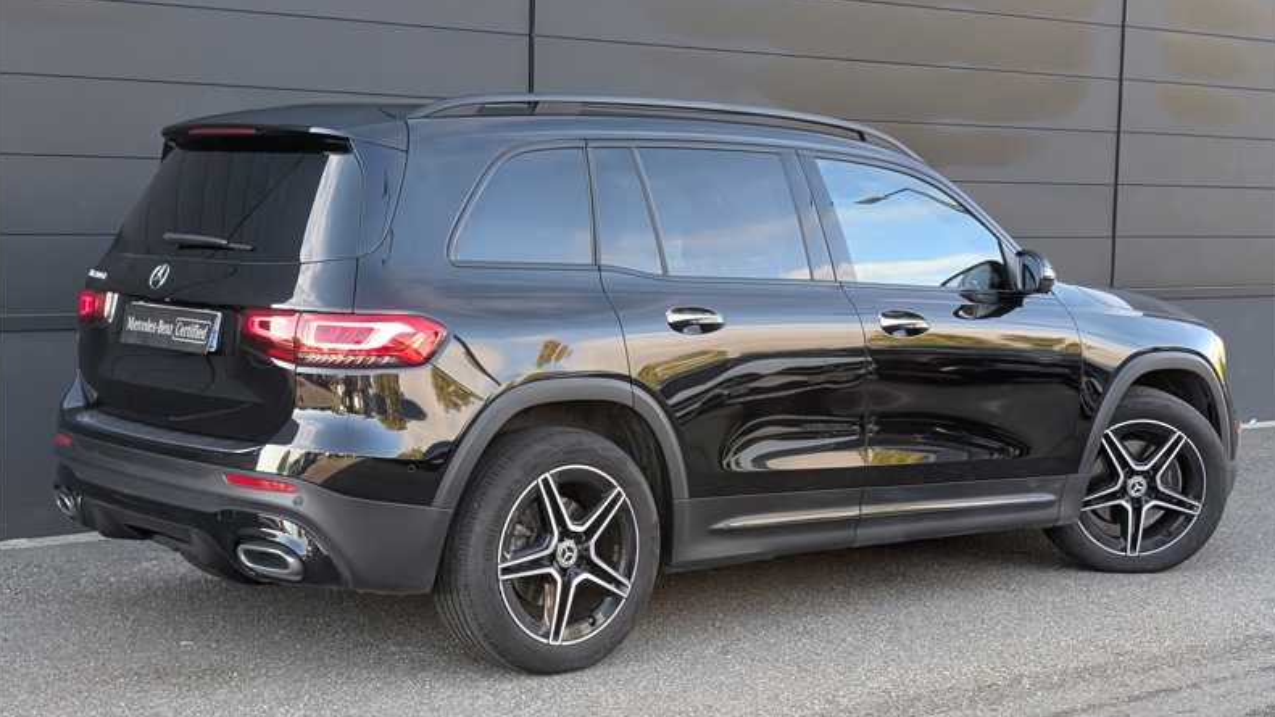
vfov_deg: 22.2
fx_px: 1826
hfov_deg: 38.5
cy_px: 350
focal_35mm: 54
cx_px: 640
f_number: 1.68
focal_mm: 6.9
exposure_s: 1/402
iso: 159
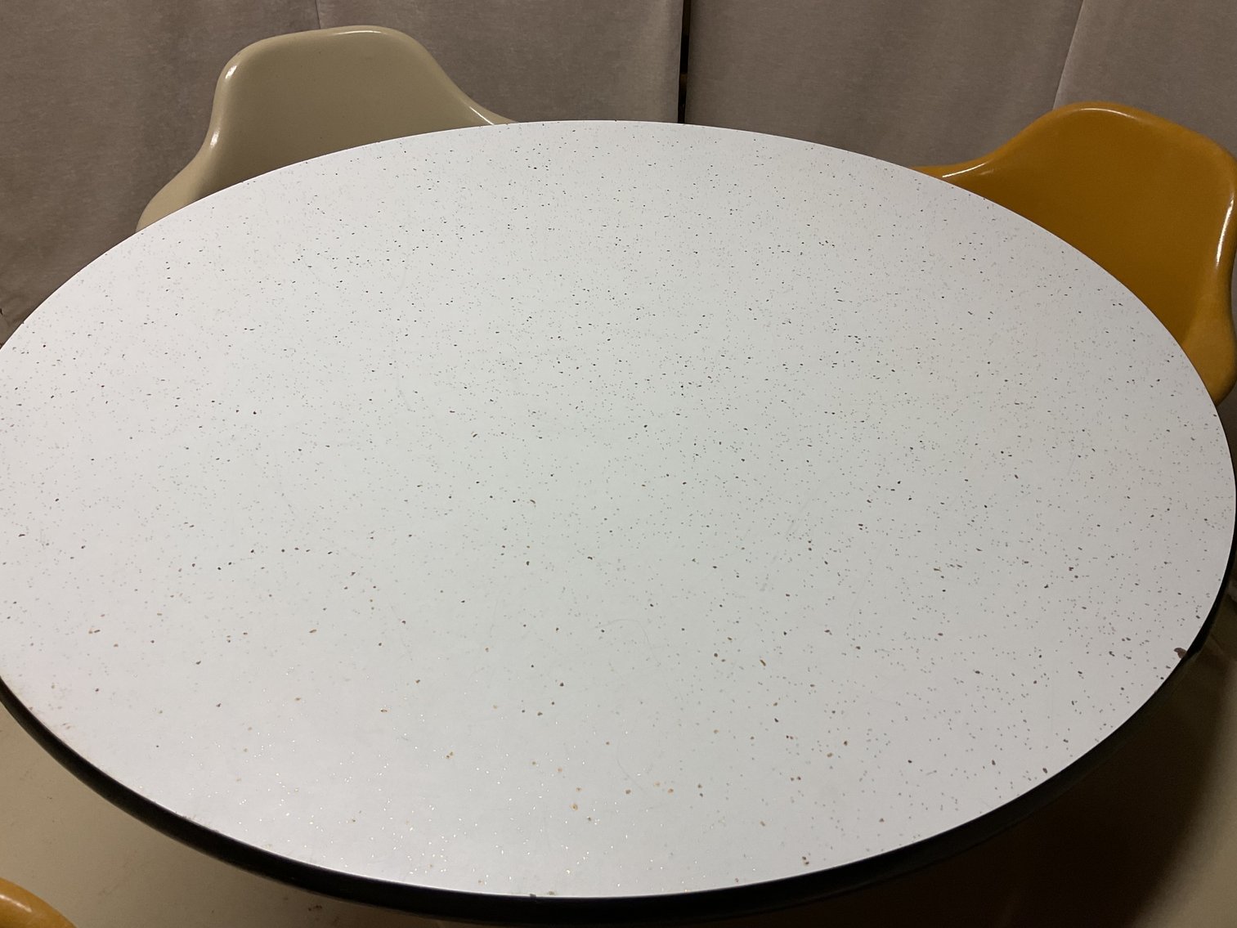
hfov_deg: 61.7
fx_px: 1036
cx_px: 618
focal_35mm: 29
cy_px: 464
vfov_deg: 48.2
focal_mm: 3
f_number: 1.8
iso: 40
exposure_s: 1/60
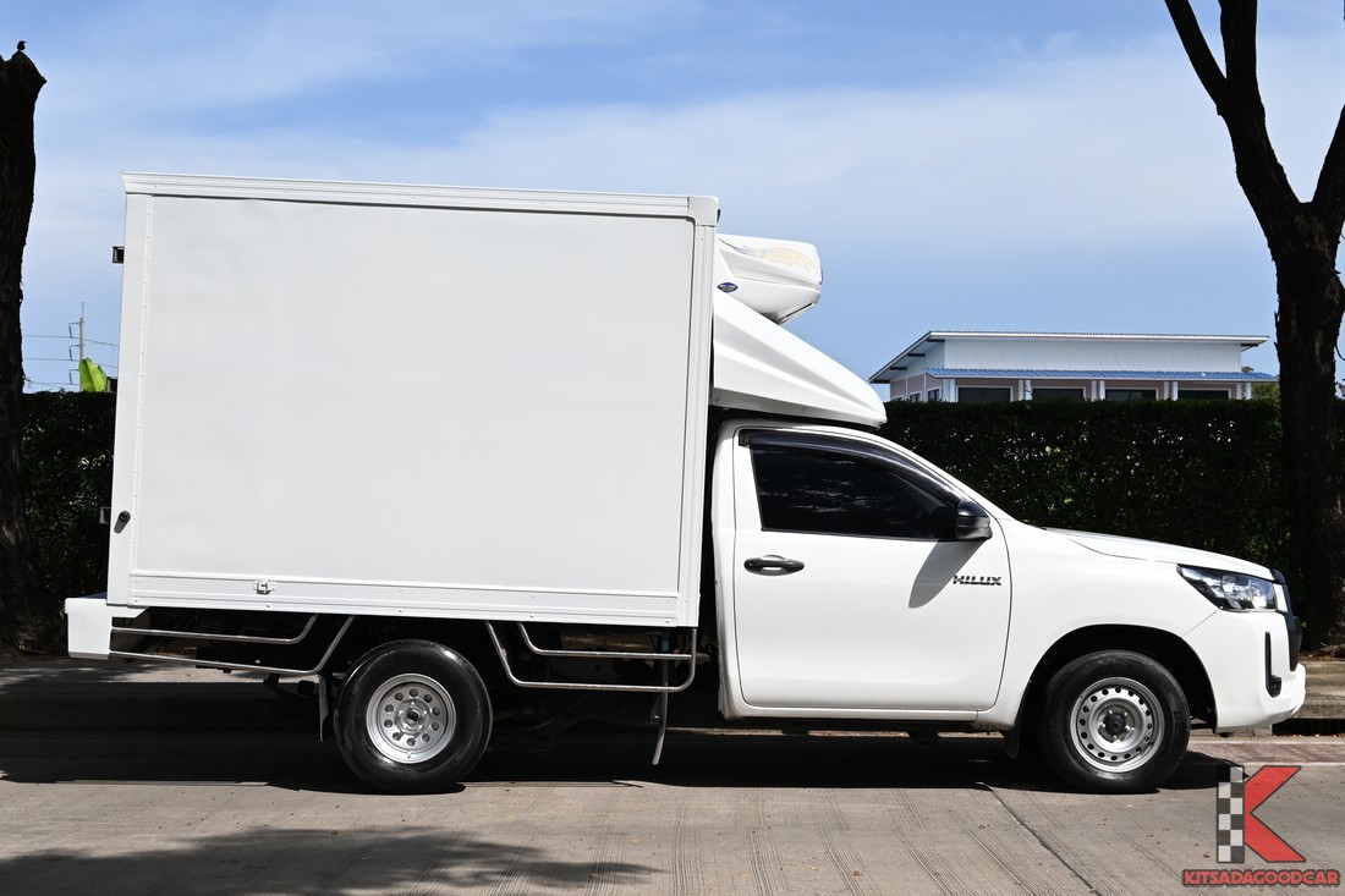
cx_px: 672
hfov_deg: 36.9
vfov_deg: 25.1
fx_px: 2017
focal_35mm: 54
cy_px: 448
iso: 400
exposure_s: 1/1600
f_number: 8
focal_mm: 36
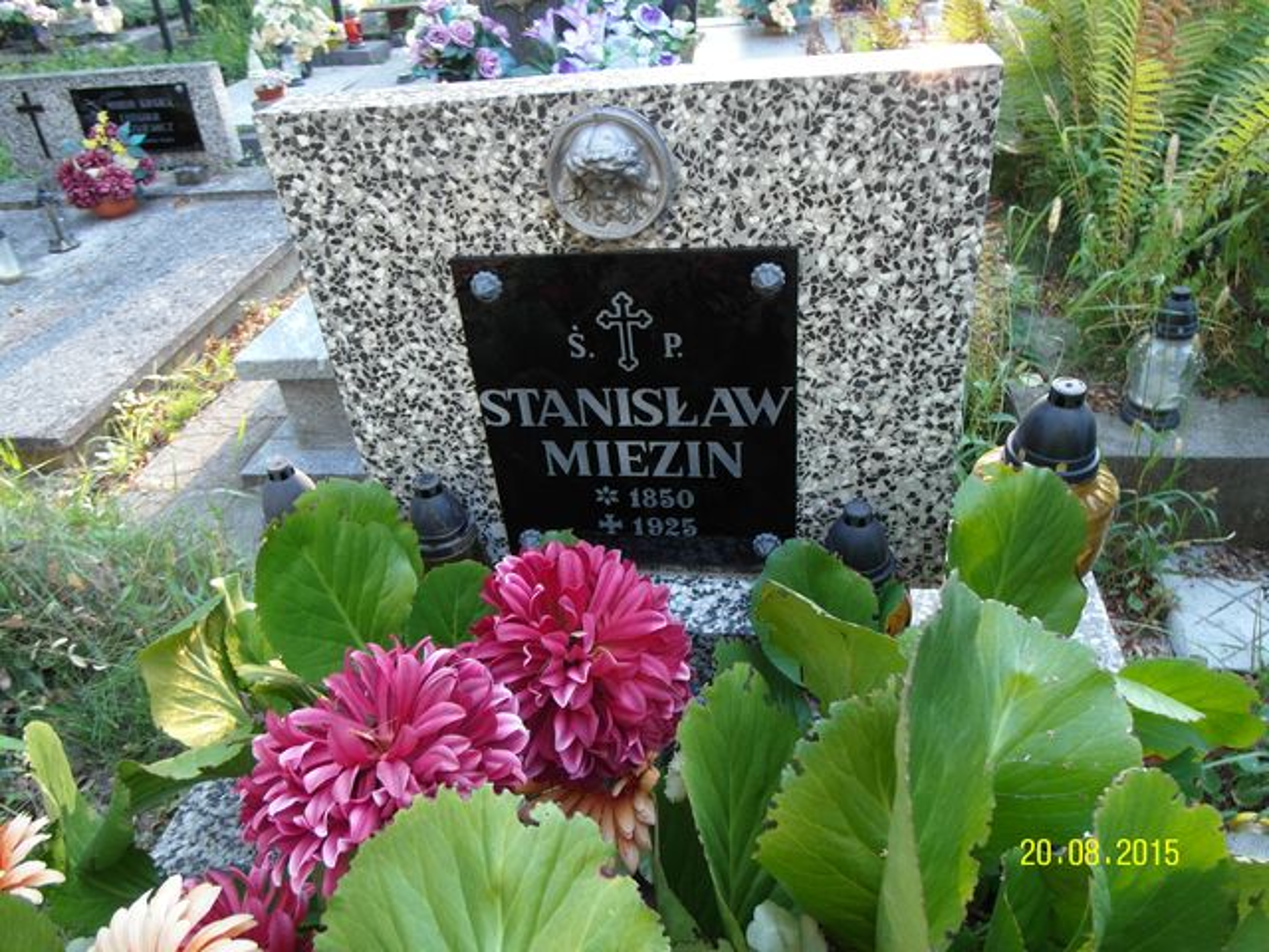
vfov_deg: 56.8
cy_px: 476
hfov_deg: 71.6
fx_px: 880
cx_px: 634
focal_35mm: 24
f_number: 2.5
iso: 120
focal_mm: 5.2
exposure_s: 1/45
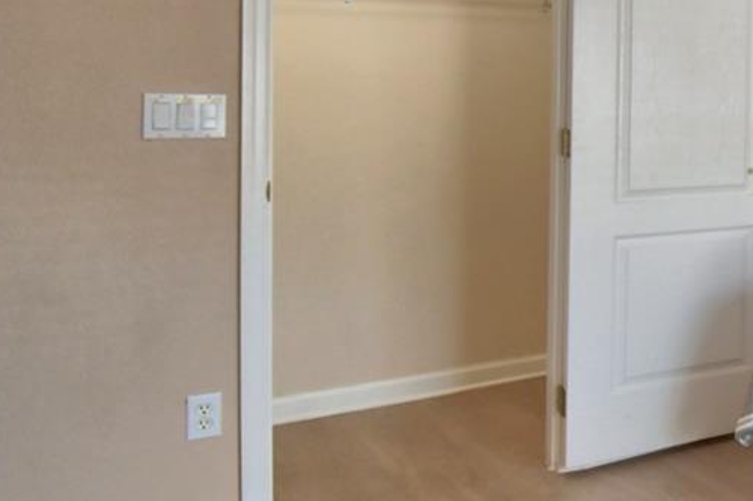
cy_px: 101
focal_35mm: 48
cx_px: 1164
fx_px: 1004
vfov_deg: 27.5
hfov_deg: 27.0
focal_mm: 10
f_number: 4.5
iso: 450
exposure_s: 1/30
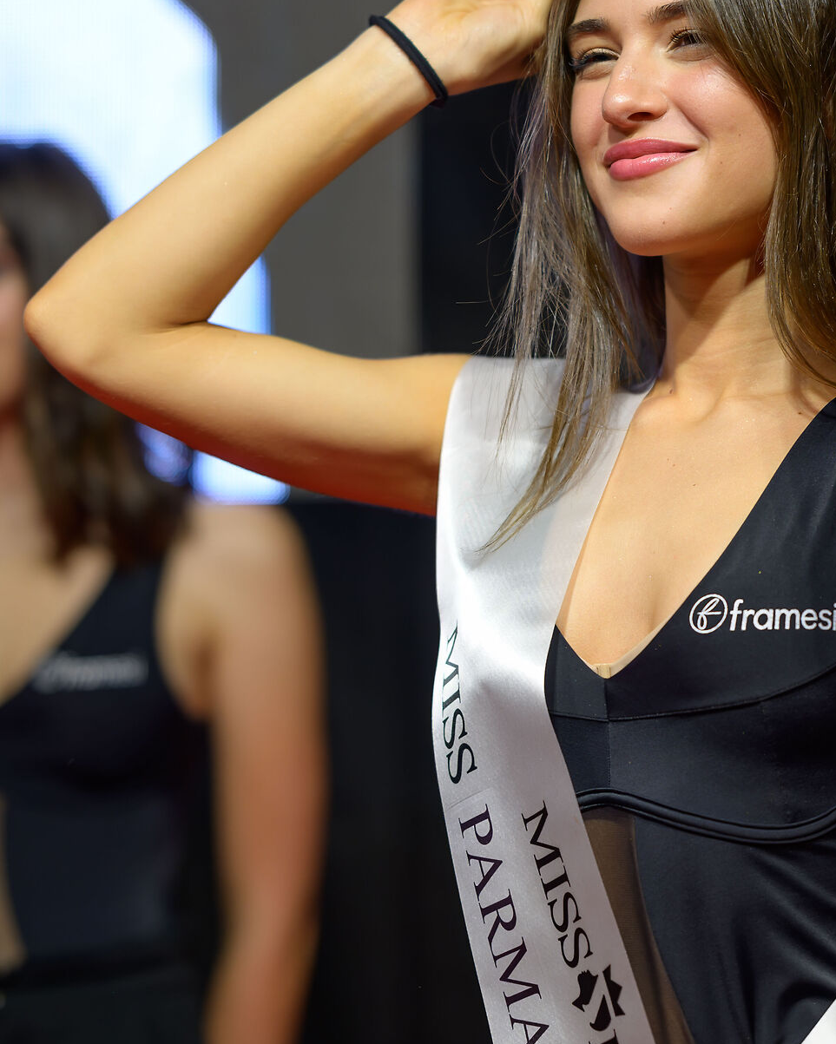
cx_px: 520
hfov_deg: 9.7
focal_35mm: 159
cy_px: 311
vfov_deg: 12.1
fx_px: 4916
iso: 200
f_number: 1.8
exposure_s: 1/200
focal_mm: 85
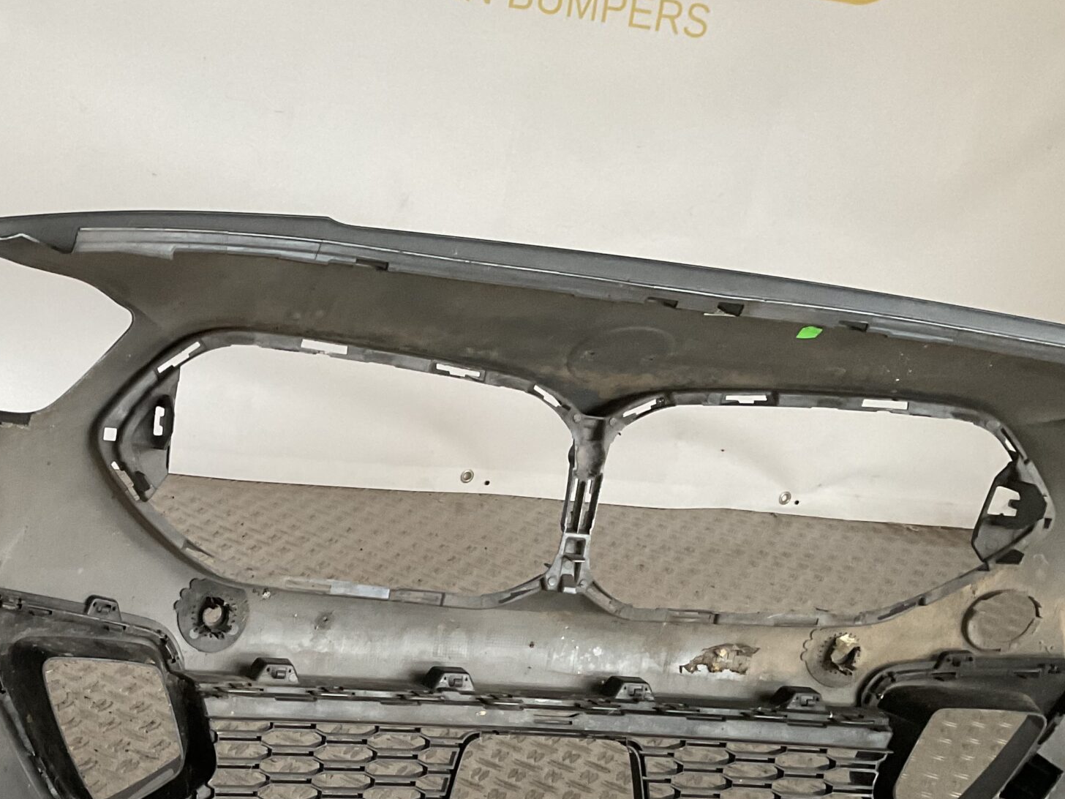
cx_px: 141
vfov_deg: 28.0
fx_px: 1569
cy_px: 640
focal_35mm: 51
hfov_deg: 35.6
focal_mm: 3
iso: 160
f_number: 1.8
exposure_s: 1/50
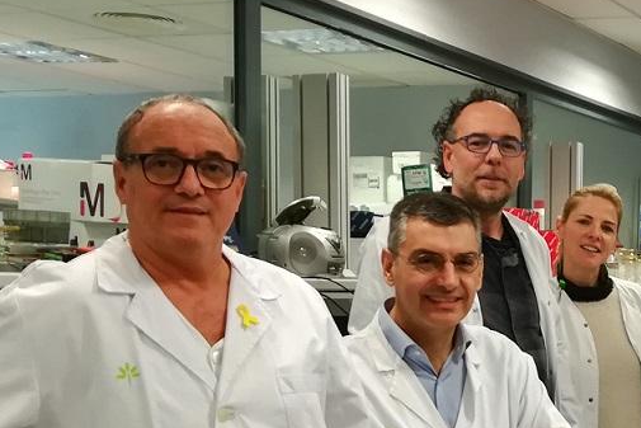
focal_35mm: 68
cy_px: 406
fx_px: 1211
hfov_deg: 28.1
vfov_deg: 19.6
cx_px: 624
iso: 160
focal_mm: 3.83
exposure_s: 1/33.3
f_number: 2.2
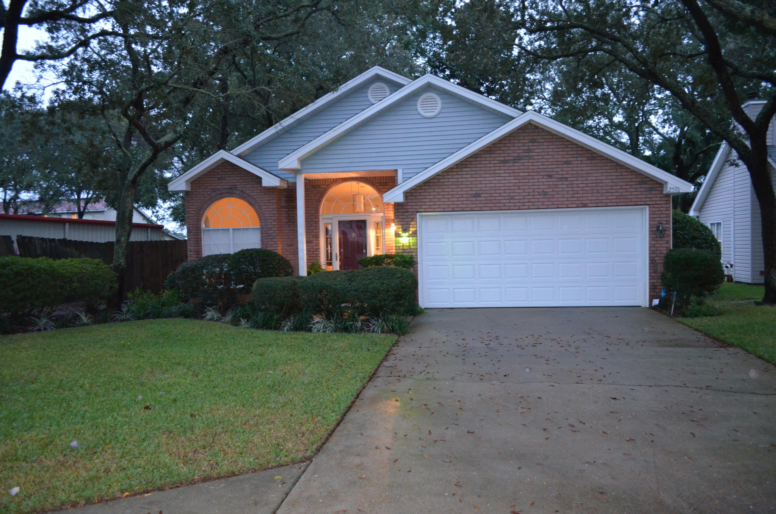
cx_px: 388
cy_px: 257
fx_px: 581
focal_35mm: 27
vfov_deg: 47.7
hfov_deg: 67.5
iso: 2800
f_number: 3.5
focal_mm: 18
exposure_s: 1/30
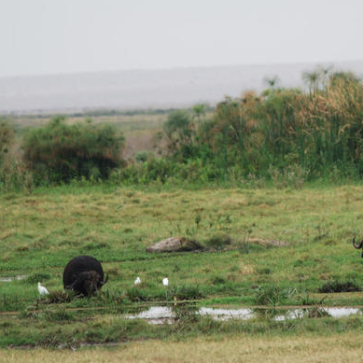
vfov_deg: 1.9
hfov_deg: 1.9
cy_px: 170
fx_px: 10903
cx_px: 272
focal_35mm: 919
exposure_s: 1/100
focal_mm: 400
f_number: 5.6
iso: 180
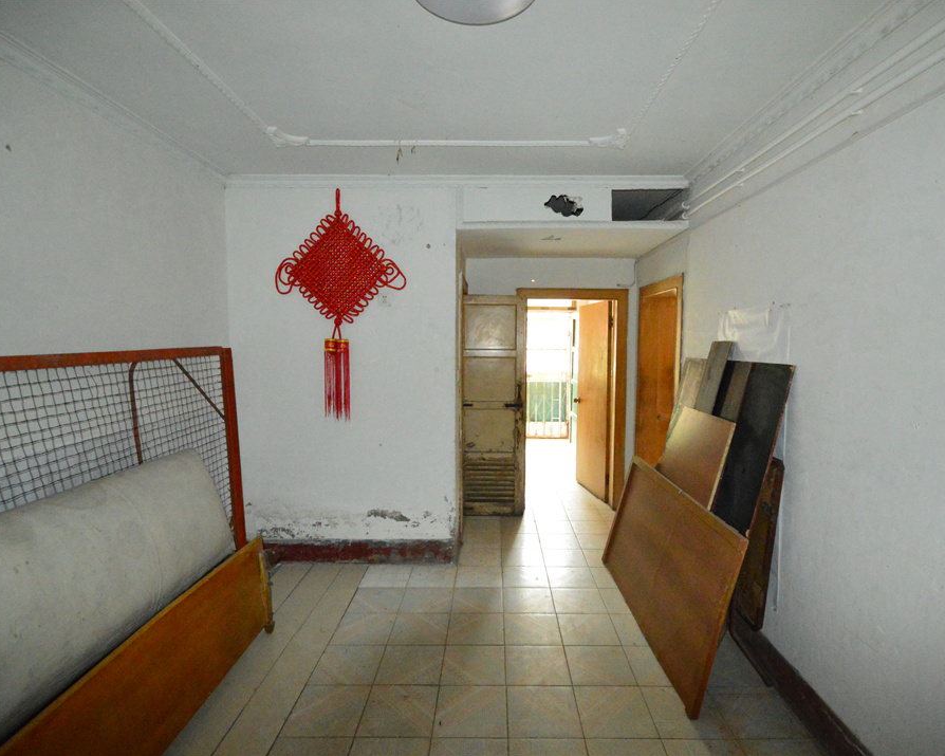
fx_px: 475
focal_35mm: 17
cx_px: 493
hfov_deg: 89.6
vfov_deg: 77.0
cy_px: 377
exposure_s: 1/60
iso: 6400
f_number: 8
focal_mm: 10
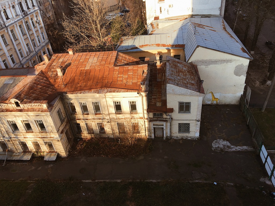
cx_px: 138
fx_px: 230
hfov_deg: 61.7
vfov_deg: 48.2
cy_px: 103
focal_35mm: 29
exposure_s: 1/601
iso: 25
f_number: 2.2
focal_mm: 4.15
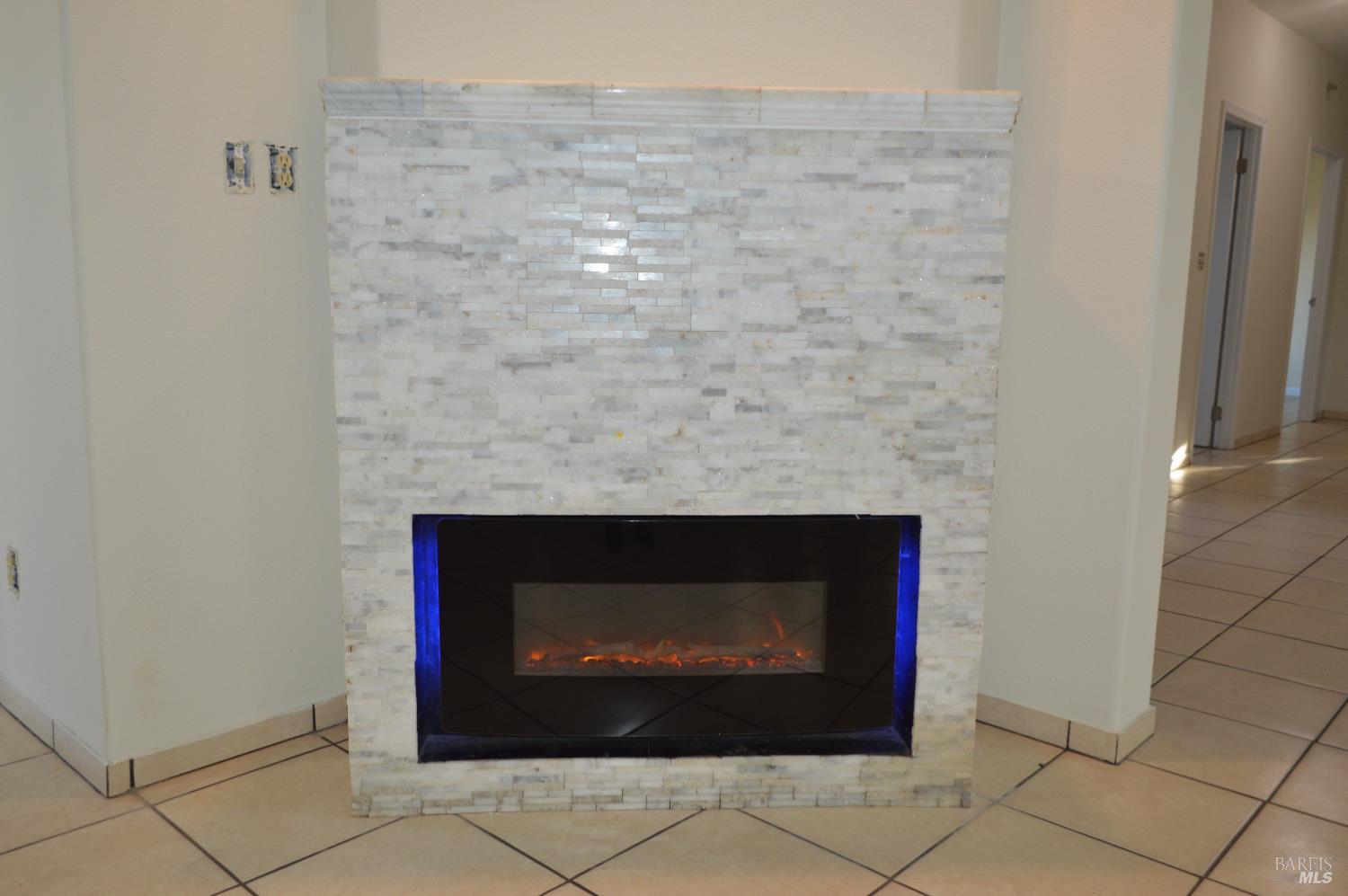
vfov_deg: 47.8
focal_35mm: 27
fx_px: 1010
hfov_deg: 67.4
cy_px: 448
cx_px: 674
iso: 400
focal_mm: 18
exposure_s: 1/60
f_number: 3.5
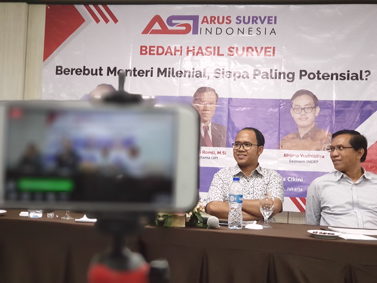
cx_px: 188
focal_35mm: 52
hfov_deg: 36.8
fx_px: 566
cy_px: 142
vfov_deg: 28.0
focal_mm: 6
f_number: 2.4
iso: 800
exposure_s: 1/25
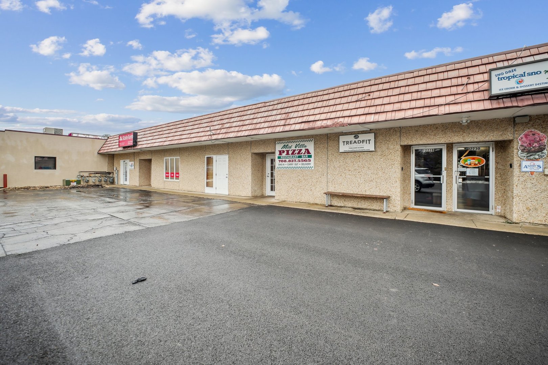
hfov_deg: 104.3
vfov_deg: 81.2
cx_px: 274
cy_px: 182
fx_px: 213
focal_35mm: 14
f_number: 4
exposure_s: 1/60
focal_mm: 14
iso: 100
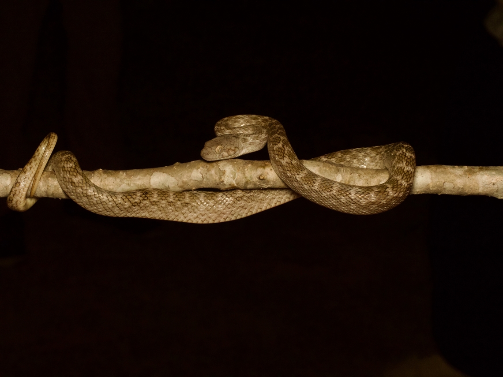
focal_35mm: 120
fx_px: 1744
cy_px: 188
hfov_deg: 16.4
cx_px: 252
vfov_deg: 12.3
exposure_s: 1/60
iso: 1600
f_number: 13
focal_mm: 60
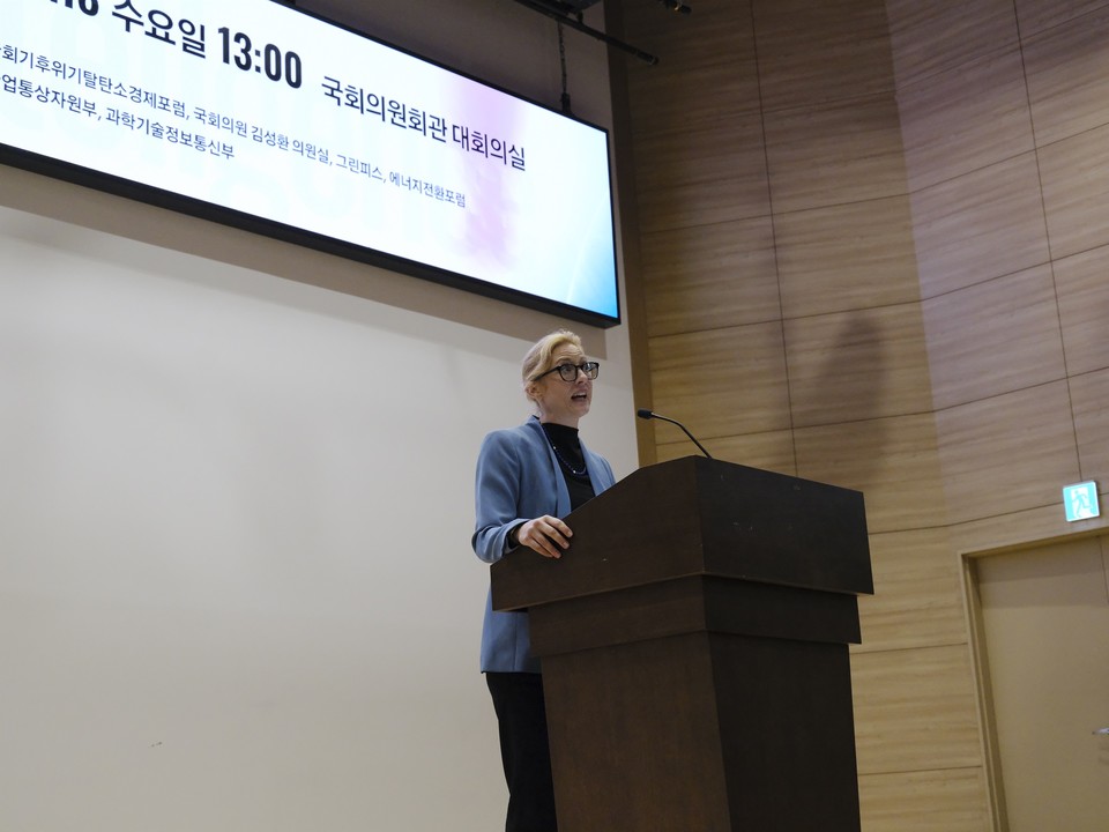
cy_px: 416
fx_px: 1762
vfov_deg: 26.6
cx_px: 554
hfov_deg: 34.9
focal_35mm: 55
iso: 12800
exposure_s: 1/125
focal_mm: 70
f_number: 8
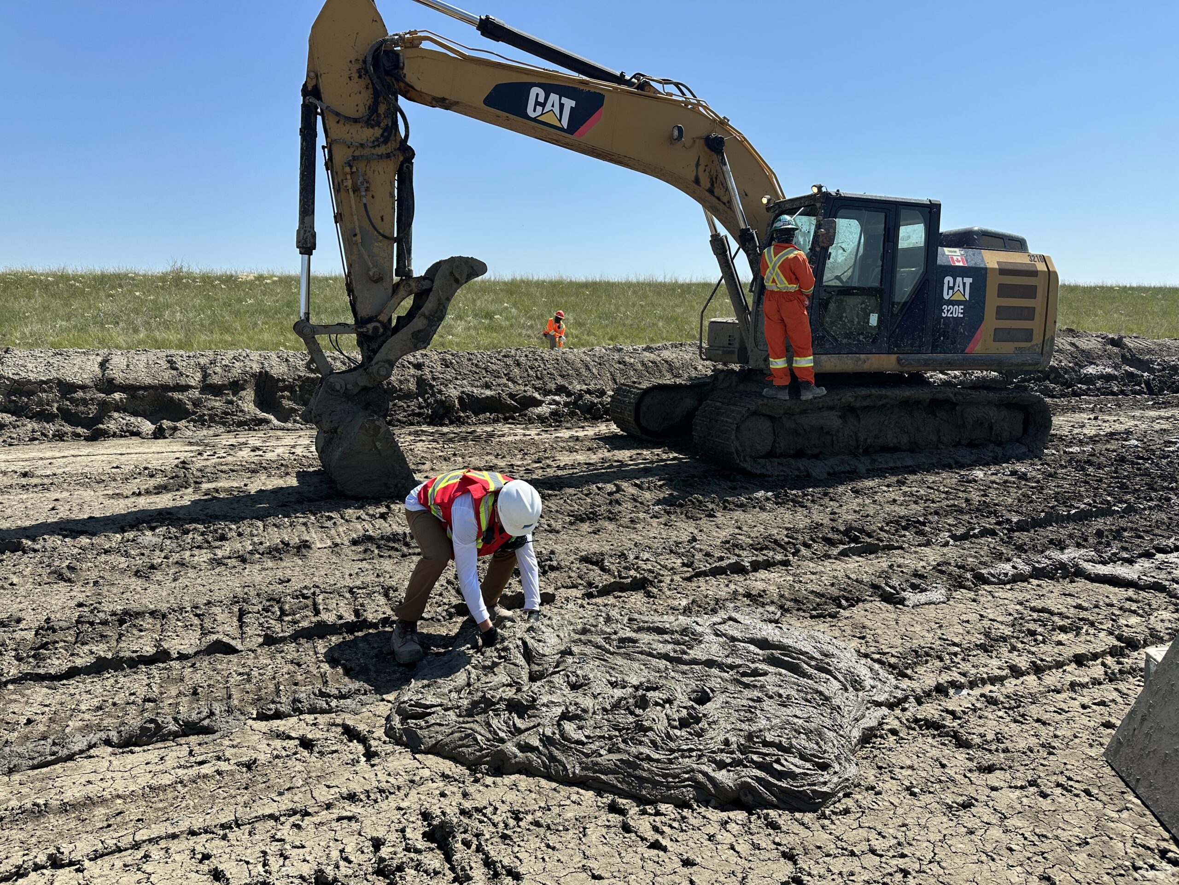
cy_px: 442
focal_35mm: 24
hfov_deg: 71.6
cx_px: 590
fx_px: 817
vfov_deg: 56.8
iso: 80
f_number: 1.78
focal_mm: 6.86
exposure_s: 1/4184
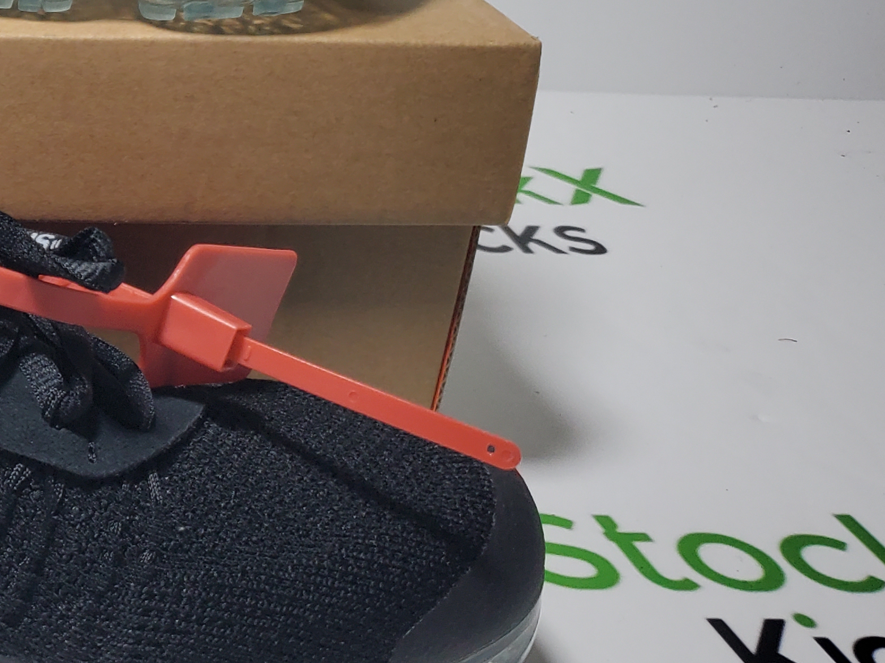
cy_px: 84
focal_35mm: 67
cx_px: -225
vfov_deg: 21.5
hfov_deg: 25.5
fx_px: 1713
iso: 50
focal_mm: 4.3
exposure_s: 1/381
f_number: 1.5
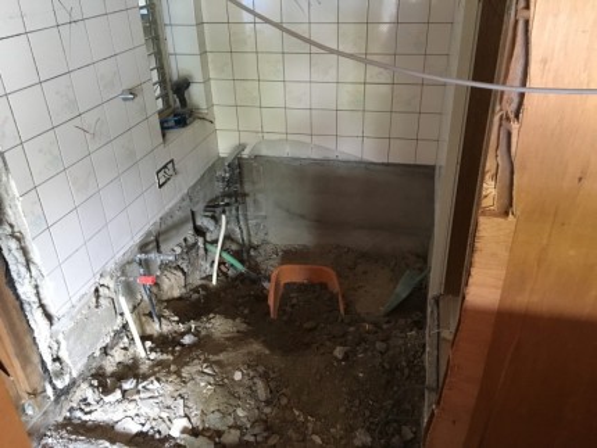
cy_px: 224
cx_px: 298
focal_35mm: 29
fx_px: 500
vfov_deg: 48.3
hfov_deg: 61.6
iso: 250
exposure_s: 1/30
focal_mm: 4.15
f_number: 2.2
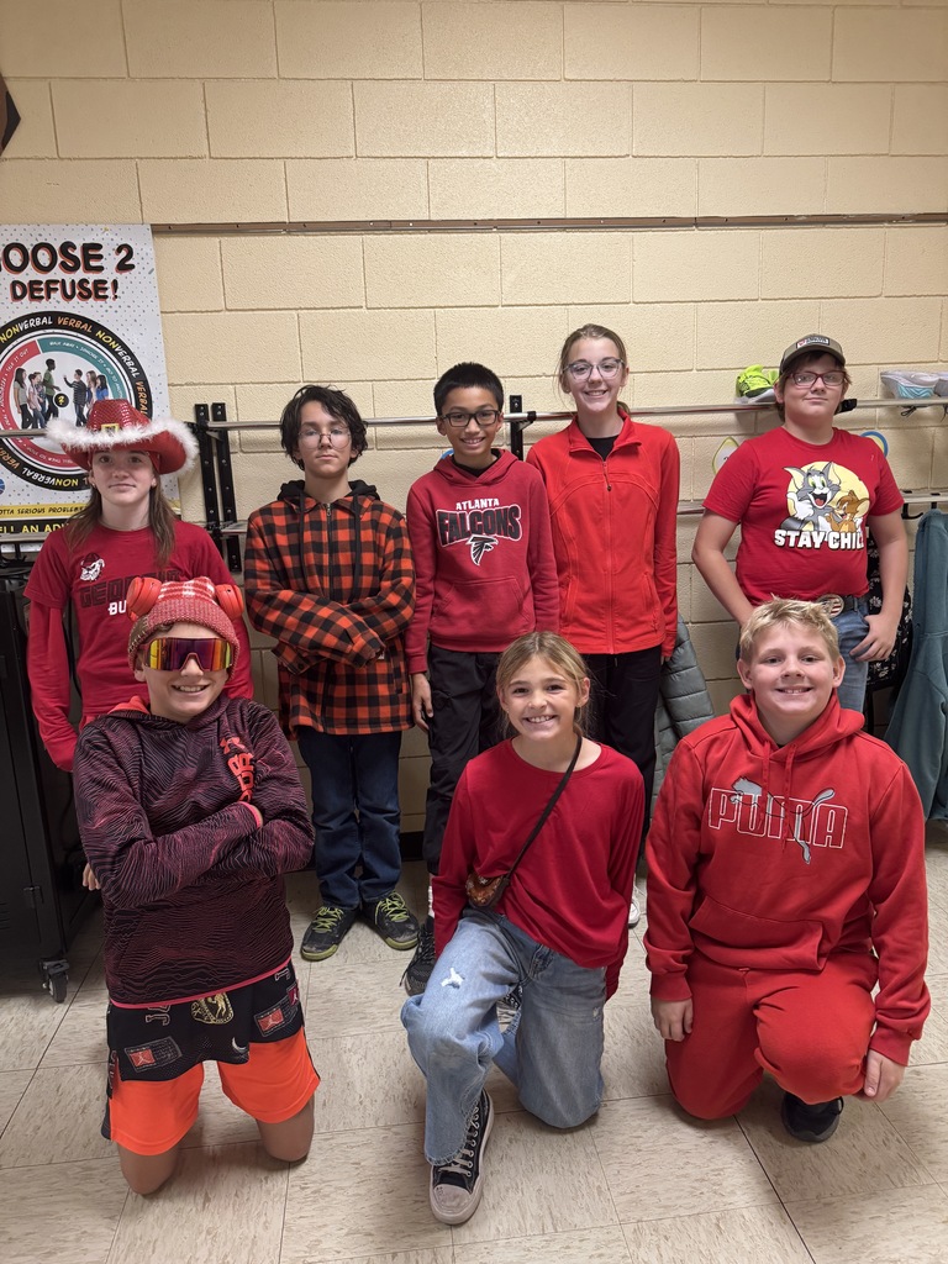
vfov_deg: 71.6
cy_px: 632
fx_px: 876
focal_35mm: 24
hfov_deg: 56.8
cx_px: 474
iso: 320
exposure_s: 1/60
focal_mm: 6.76
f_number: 1.78
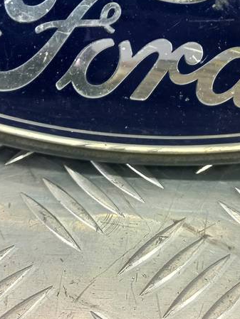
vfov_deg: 33.2
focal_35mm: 57
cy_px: 84
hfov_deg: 25.6
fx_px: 527
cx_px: 141
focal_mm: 4.6
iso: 125
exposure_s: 1/50
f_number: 1.8
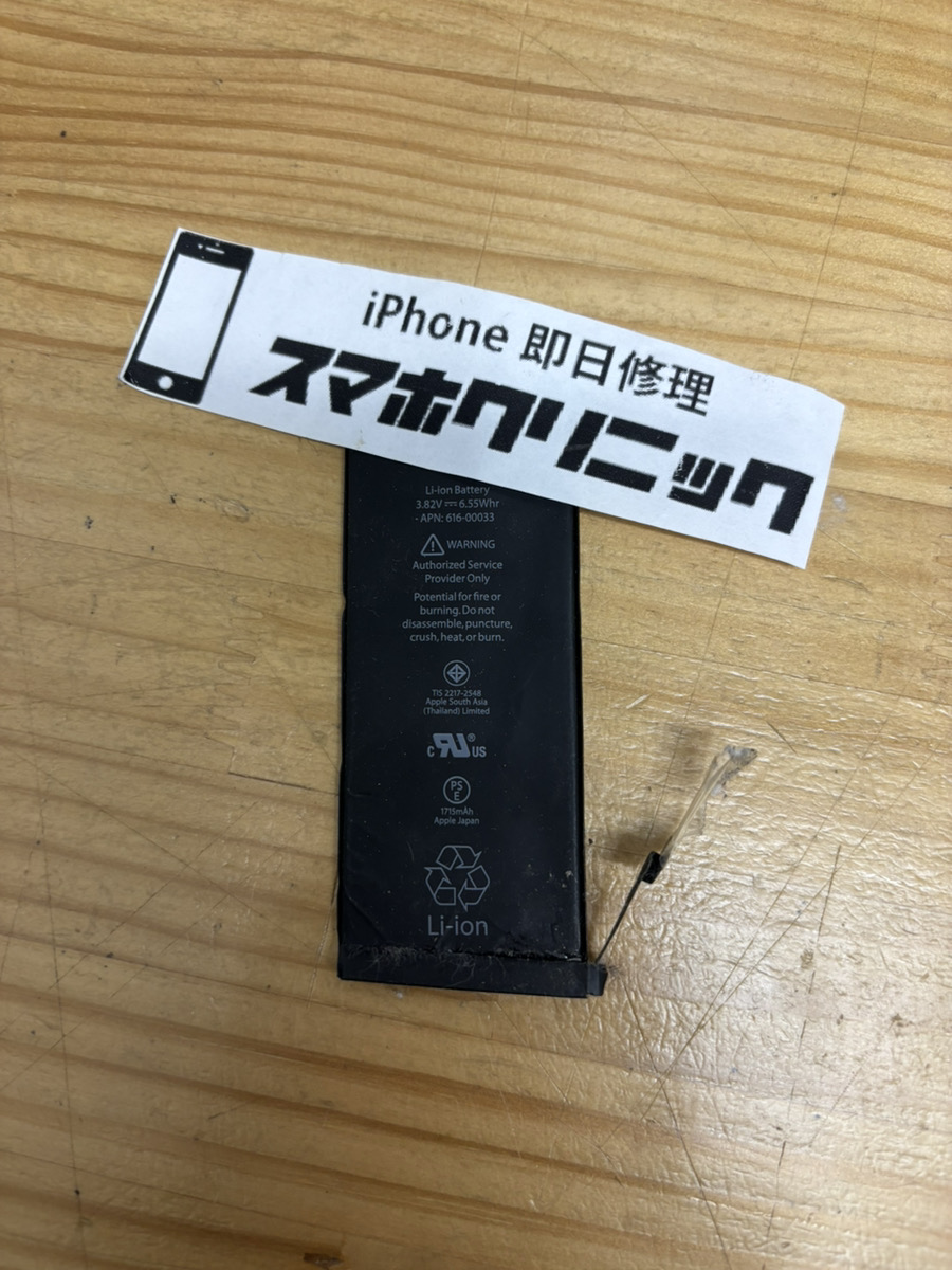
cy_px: 635
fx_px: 953
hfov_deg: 53.1
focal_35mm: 26
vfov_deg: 67.3
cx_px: 476
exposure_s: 1/100
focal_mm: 5.96
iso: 100
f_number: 1.6
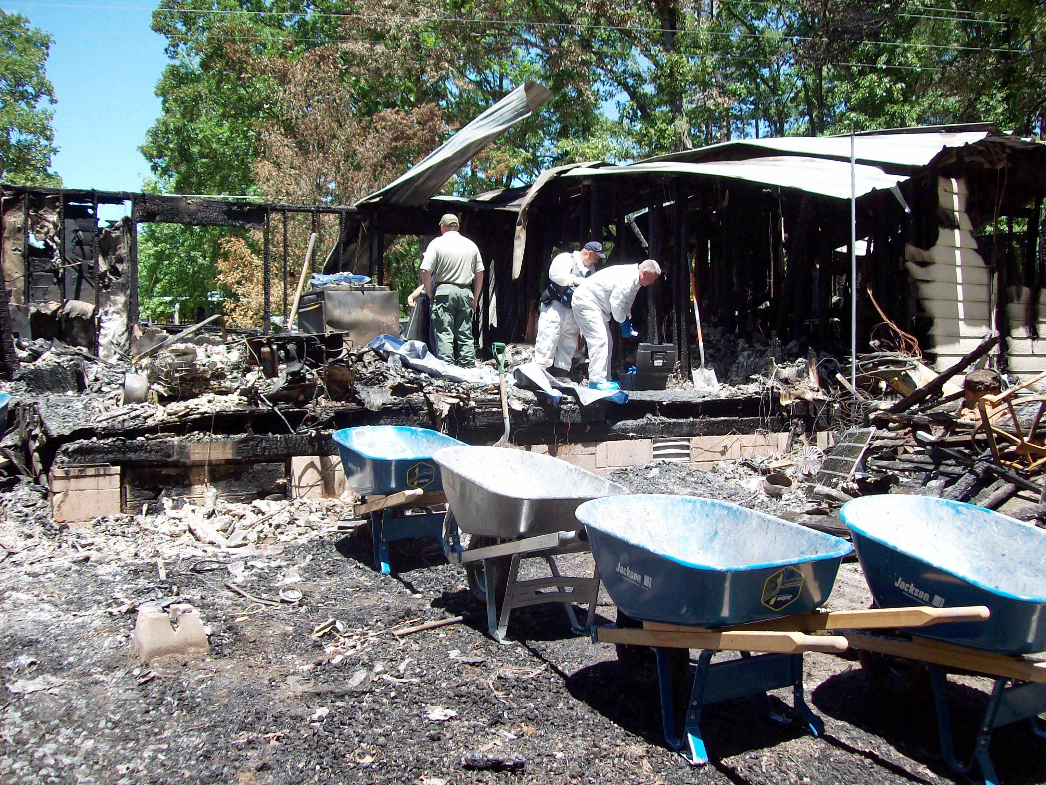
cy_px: 392
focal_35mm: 36
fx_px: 1088
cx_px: 523
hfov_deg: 51.4
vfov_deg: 39.7
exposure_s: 1/583
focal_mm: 6
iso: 80
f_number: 2.7
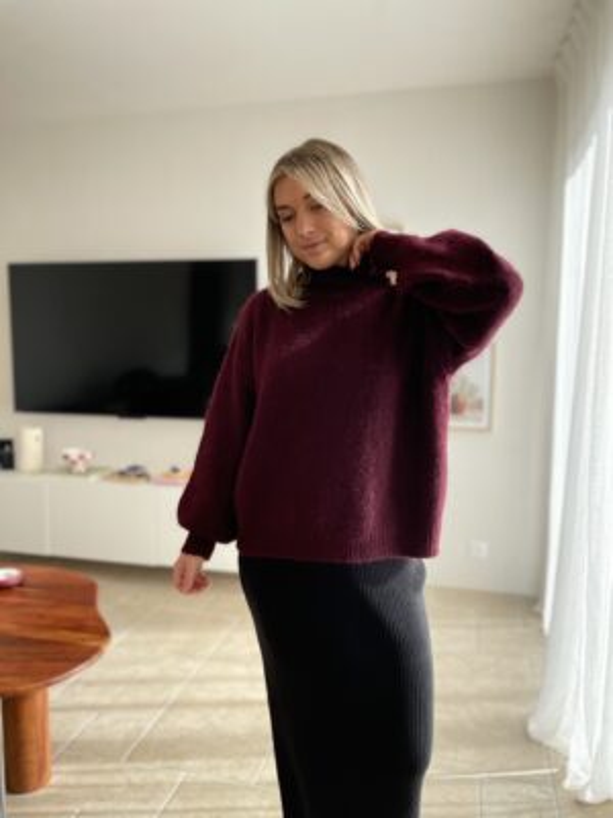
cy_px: 409
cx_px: 306
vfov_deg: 67.3
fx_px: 614
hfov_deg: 53.1
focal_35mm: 26
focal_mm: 4.2
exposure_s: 1/955
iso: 50
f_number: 1.6
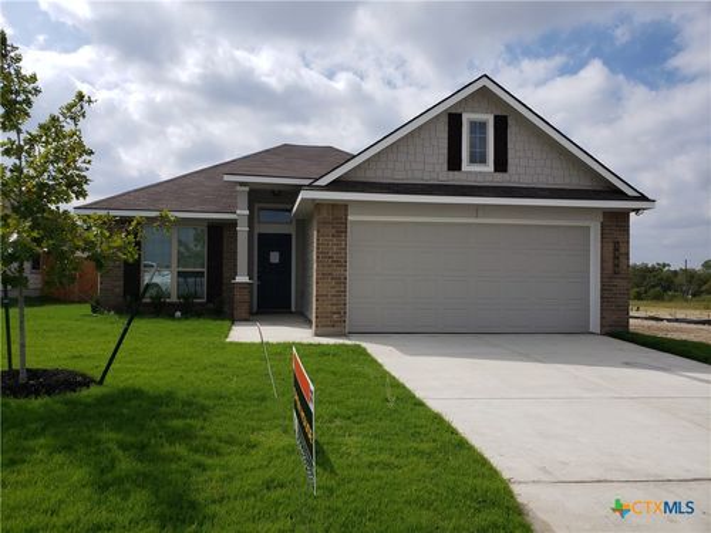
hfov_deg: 67.3
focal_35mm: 26
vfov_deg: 53.1
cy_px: 266
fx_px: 534
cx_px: 356
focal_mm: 4.3
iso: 50
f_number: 2.4
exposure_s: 1/2693
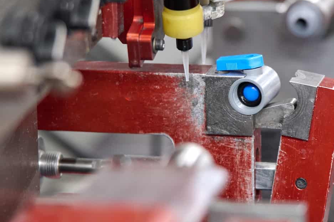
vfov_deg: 3.6
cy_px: 128
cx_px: 218
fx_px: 3561
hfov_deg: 5.4
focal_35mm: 384
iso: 1250
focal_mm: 200
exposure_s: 1/250
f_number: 2.8
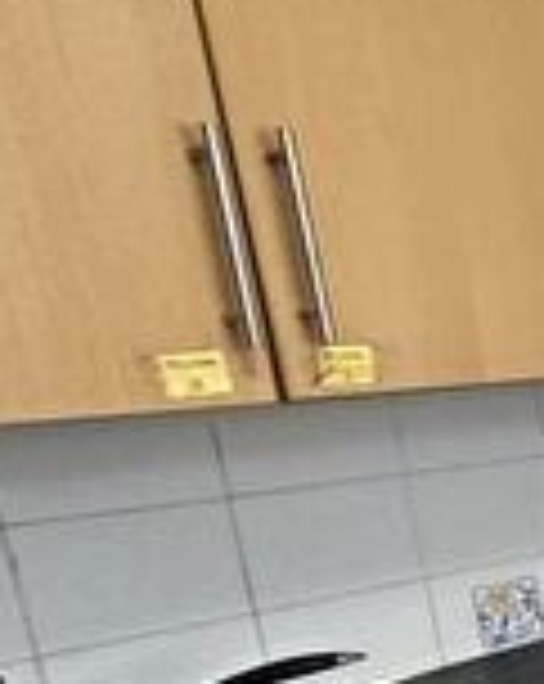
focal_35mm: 63
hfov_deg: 12.2
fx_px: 1272
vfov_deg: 29.2
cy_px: 574
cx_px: 1560
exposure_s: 1/50
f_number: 2.2
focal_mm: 2.22
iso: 250
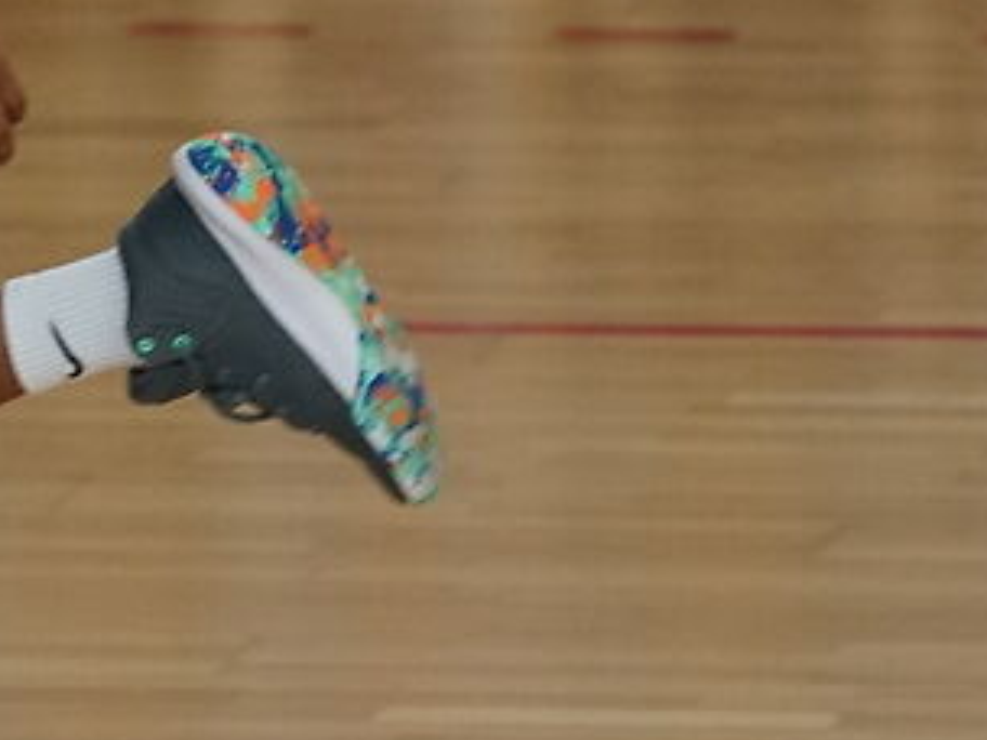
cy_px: 531
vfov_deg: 1.9
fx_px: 22753
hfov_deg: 2.5
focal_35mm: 798
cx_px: -29
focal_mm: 105
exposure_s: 1/800
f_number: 2.8
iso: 1000
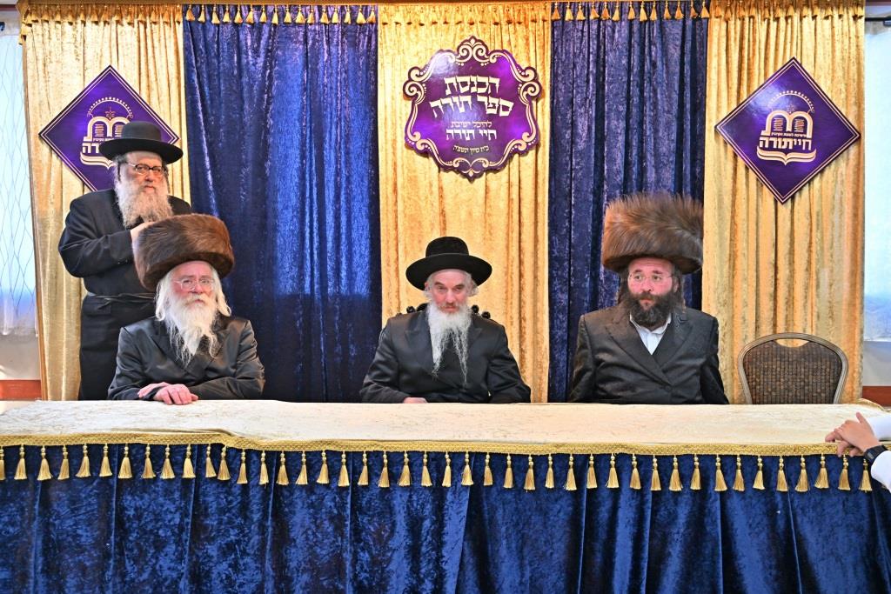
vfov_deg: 42.3
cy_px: 297
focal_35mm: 31
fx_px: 767
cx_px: 446
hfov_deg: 60.3
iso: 1250
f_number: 4
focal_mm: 31
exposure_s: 1/160
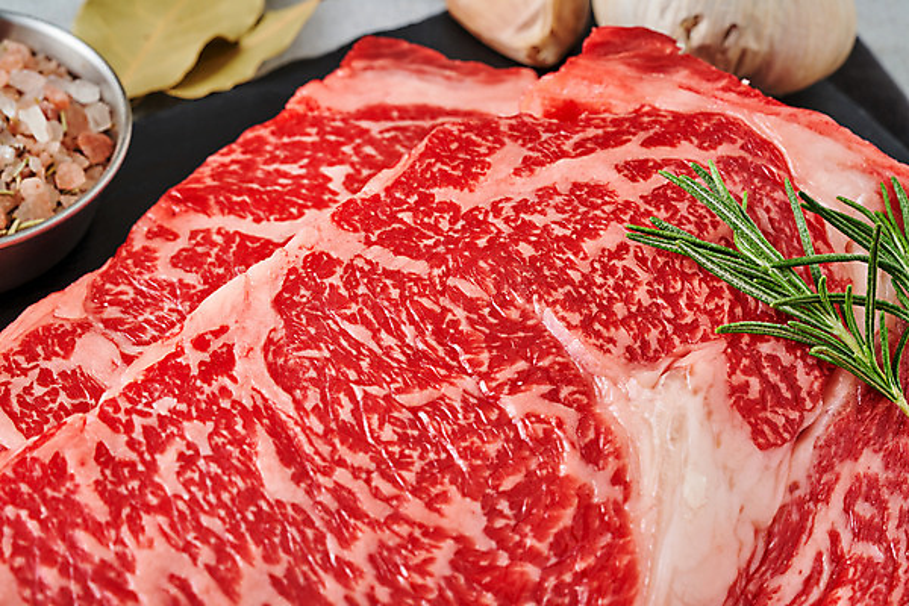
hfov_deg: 22.6
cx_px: 454
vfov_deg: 15.2
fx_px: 2272
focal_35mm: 90
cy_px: 303
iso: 200
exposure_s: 1/125
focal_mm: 90
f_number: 14
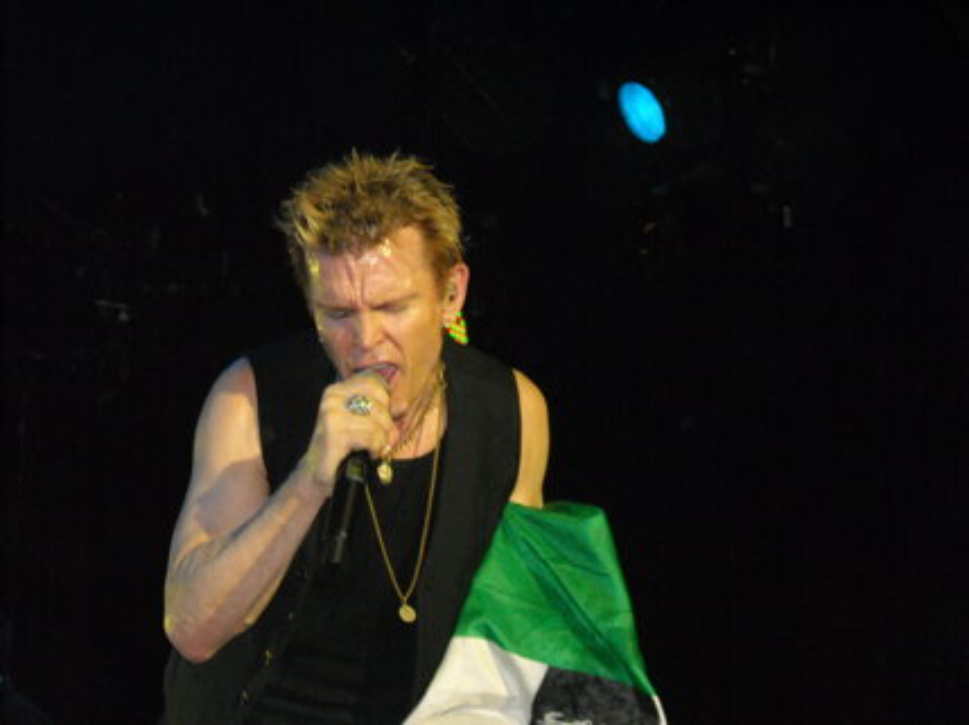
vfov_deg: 14.1
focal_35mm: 105
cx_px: 484
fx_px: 2937
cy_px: 362
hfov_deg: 18.7
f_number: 4.7
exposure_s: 1/125
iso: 475
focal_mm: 17.1
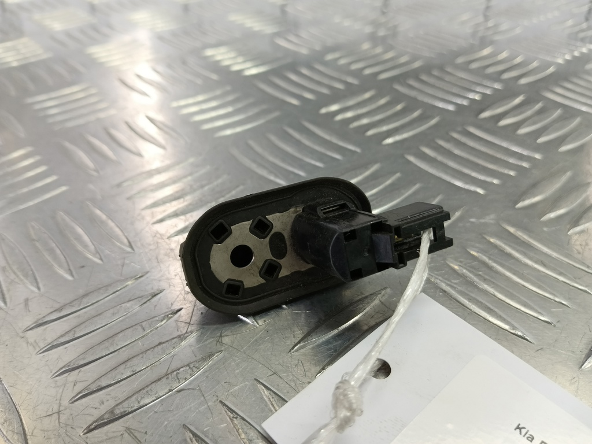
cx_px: 296
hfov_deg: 73.9
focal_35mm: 23
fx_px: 393
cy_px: 222
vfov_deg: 58.9
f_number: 1.6
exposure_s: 1/50
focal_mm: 4.11
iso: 147
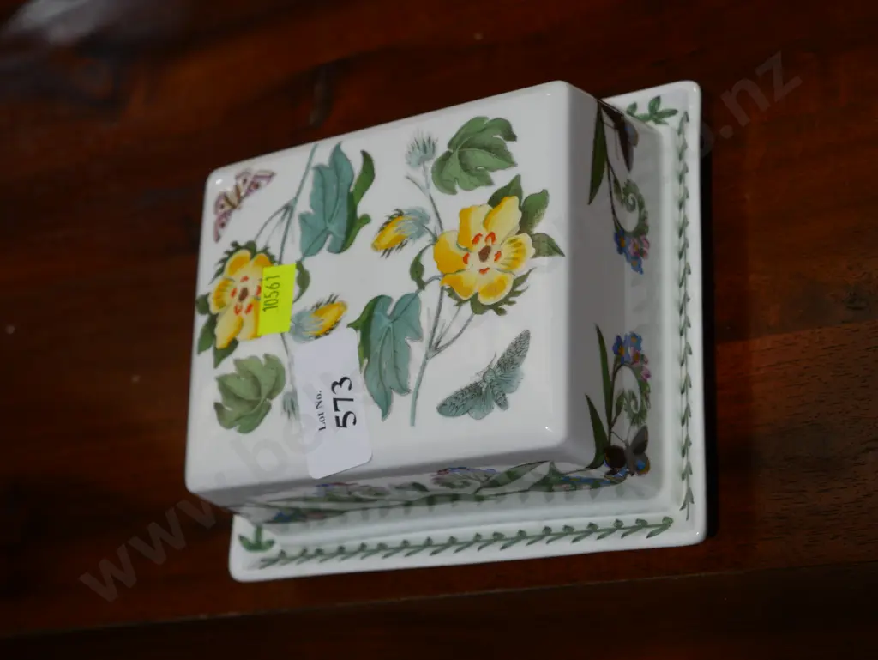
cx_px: 439
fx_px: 1675
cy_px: 330
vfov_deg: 22.3
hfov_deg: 29.4
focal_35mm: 66
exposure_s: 1/80
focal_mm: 33
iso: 200
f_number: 5.4
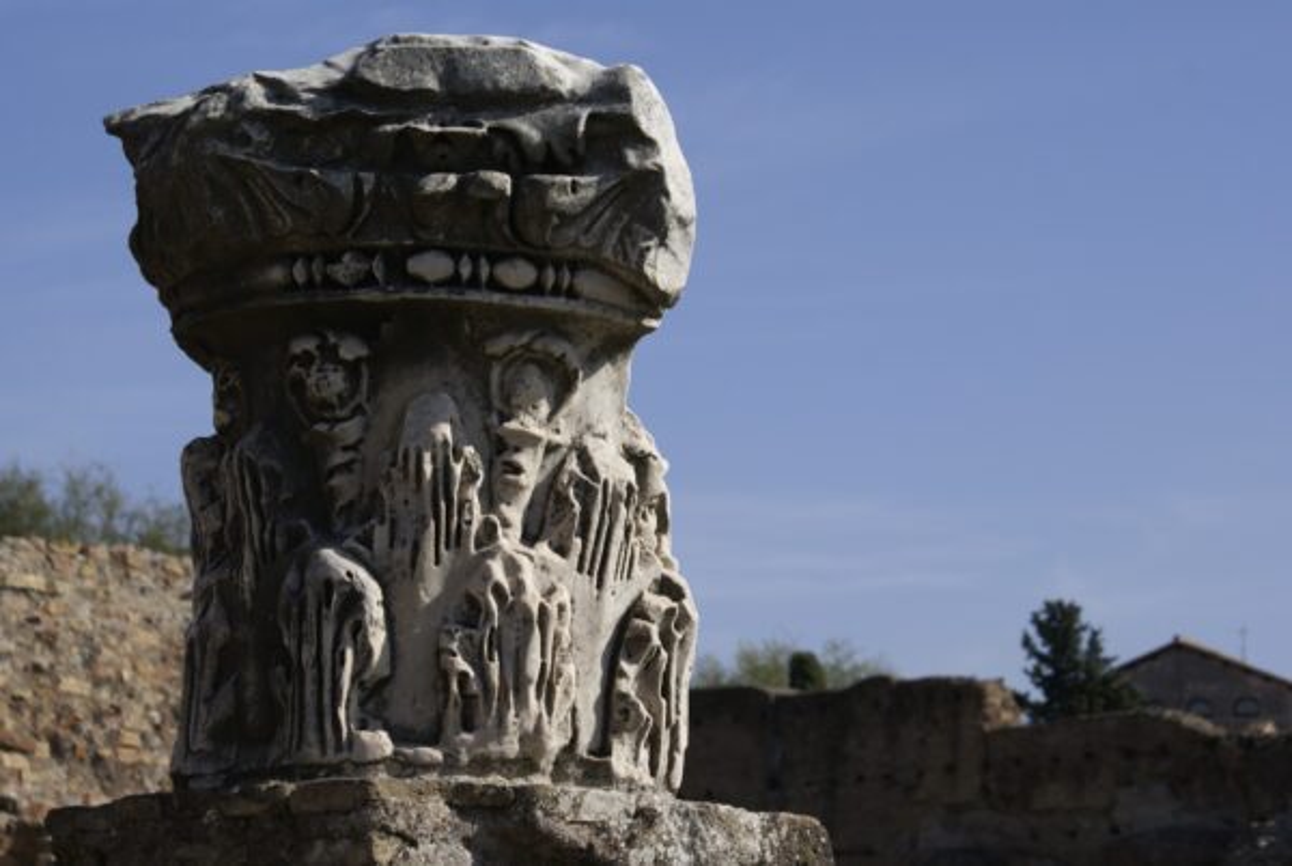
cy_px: 433
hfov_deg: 22.6
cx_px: 646
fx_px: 3235
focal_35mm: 90
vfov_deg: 15.2
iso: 100
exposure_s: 1/250
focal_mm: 60
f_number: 9
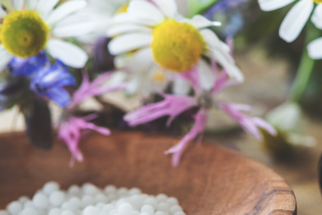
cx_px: 159
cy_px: 167
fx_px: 1861
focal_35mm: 208
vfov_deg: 6.6
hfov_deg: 9.9
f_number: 8
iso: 200
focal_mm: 105
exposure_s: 1/1.25
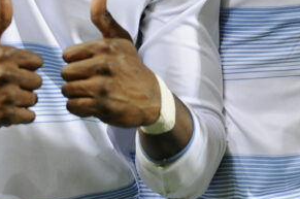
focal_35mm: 370
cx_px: 169
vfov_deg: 3.7
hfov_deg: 5.6
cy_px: -130
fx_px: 3078
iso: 2000
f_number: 3.5
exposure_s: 1/500
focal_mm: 105
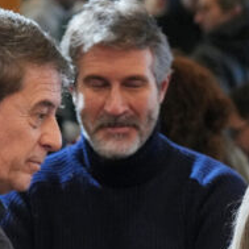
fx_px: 2669
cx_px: 252
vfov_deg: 5.3
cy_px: 236
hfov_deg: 5.3
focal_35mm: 328
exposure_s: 1/250
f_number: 5
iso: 3200
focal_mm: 95
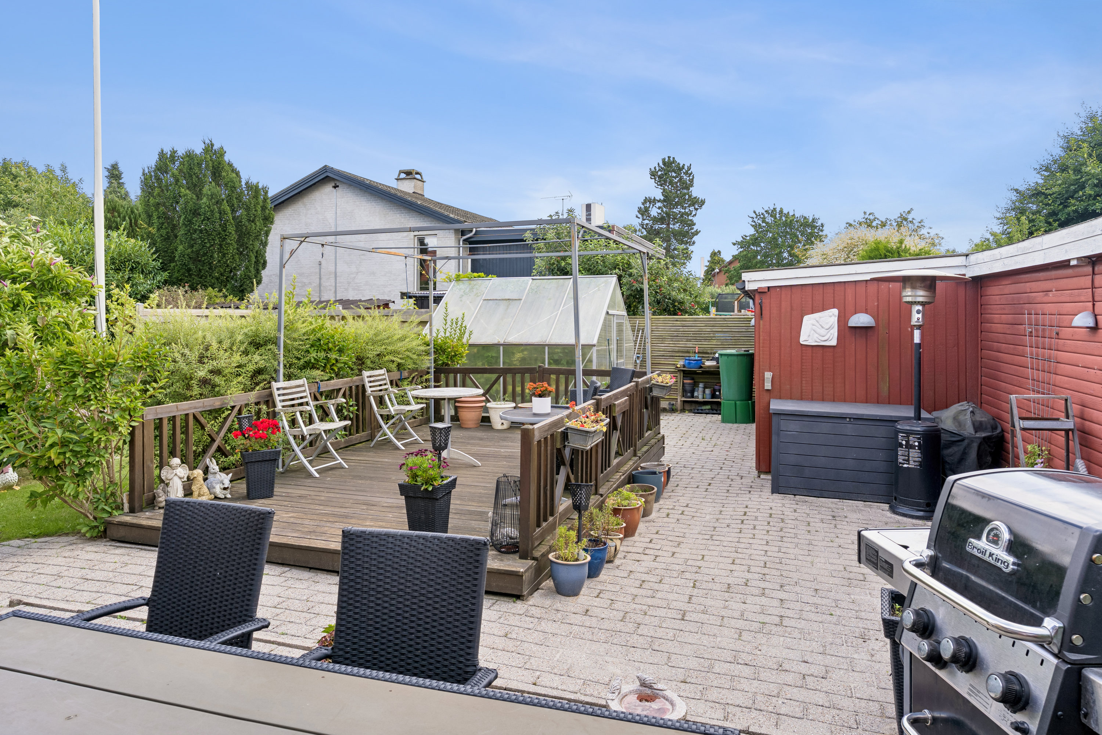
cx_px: 551
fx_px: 673
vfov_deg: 57.2
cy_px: 368
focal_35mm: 22
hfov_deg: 78.6
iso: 100
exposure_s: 1/90
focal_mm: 22
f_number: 6.7
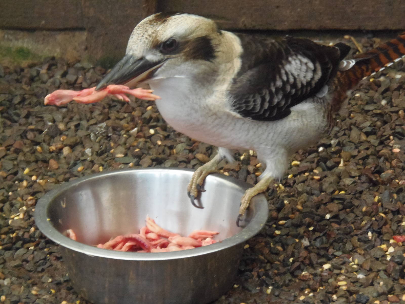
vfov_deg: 5.3
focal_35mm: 279
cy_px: 152
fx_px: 3264
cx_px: 202
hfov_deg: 7.1
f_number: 5.2
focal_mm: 51.7
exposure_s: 1/20
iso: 400
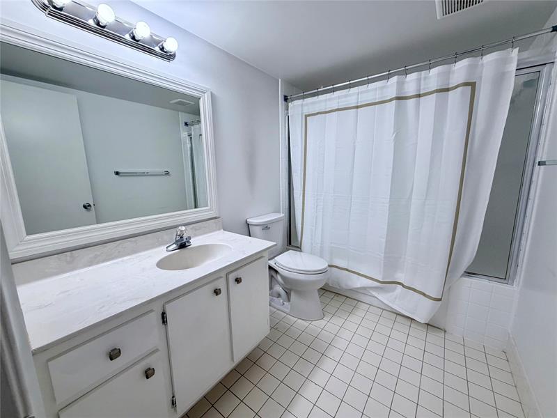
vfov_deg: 85.7
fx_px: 225
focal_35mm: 14
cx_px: 278
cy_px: 209
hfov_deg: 102.1
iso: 200
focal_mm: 2.22
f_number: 2.2
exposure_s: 1/120
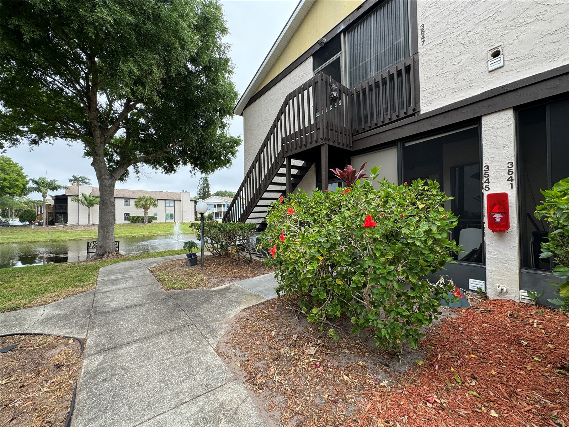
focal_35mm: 14
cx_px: 284
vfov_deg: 85.7
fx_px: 230
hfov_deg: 102.1
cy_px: 214
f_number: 2.2
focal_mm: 2.22
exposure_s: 1/418
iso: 40
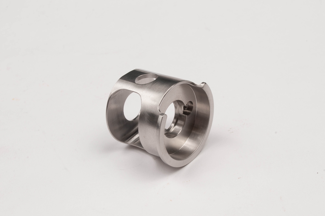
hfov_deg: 36.9
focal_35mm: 54
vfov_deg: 25.0
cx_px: 162
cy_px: 108
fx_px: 487
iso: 200
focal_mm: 36
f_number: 18
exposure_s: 1/80
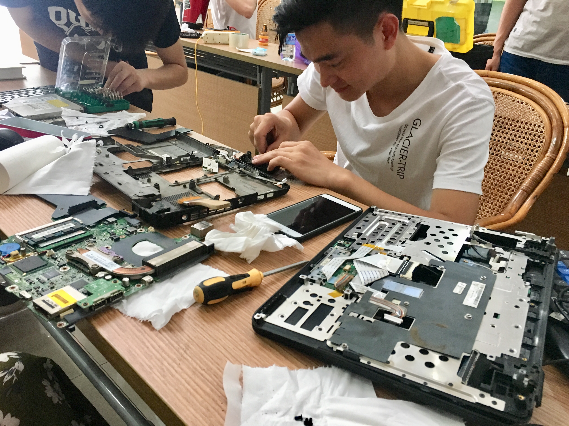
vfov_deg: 48.2
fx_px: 477
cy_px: 213
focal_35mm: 29
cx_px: 284
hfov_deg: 61.7
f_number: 2.2
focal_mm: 4.15
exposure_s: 1/17
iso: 200
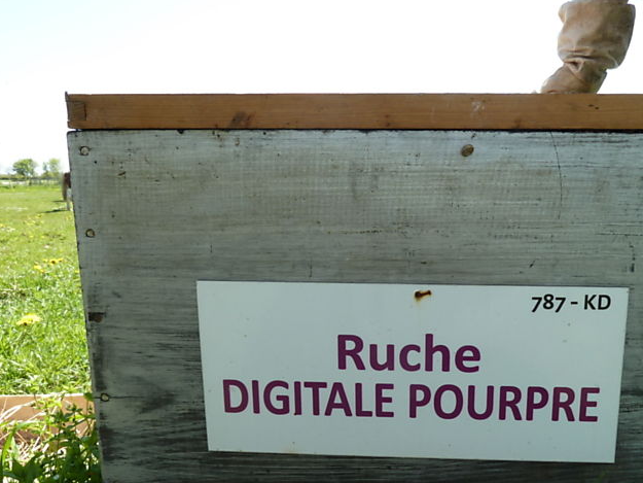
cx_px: 388
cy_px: 281
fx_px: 595
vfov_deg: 44.0
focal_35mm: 32
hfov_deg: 56.3
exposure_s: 1/200
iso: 80
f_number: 4
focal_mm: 4.1
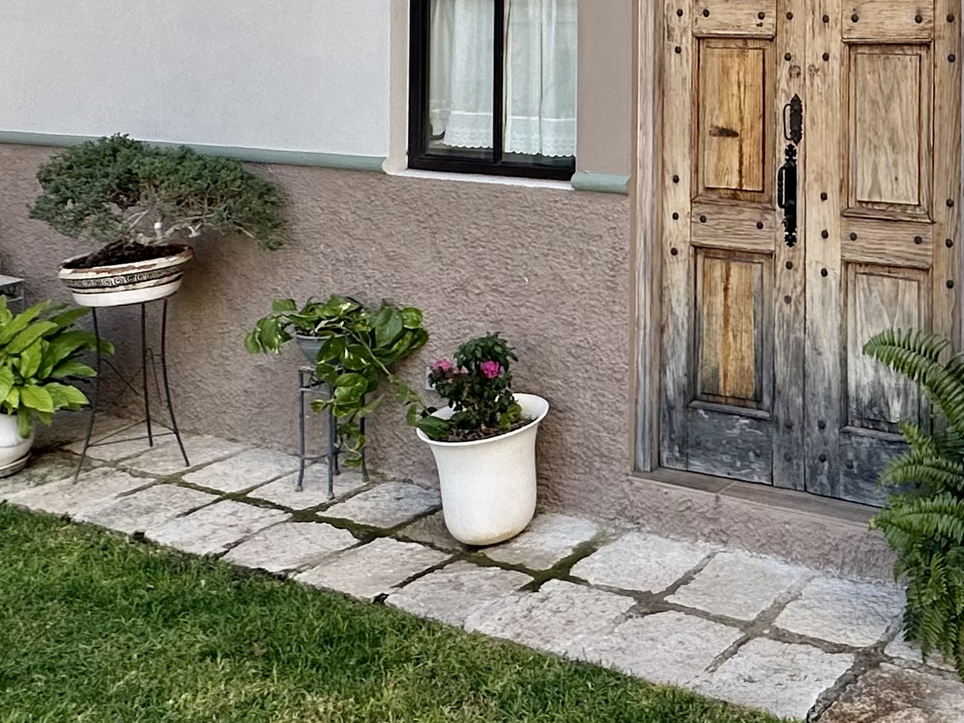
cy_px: -17
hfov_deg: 38.1
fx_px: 1253
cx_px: 935
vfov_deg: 29.8
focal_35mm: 45
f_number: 2.2
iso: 40
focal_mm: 2.22
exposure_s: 1/330
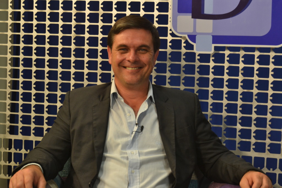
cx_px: 141
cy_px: 94
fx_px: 646
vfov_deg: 16.6
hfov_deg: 24.6
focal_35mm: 82
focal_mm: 55
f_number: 6.3
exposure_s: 1/50
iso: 800
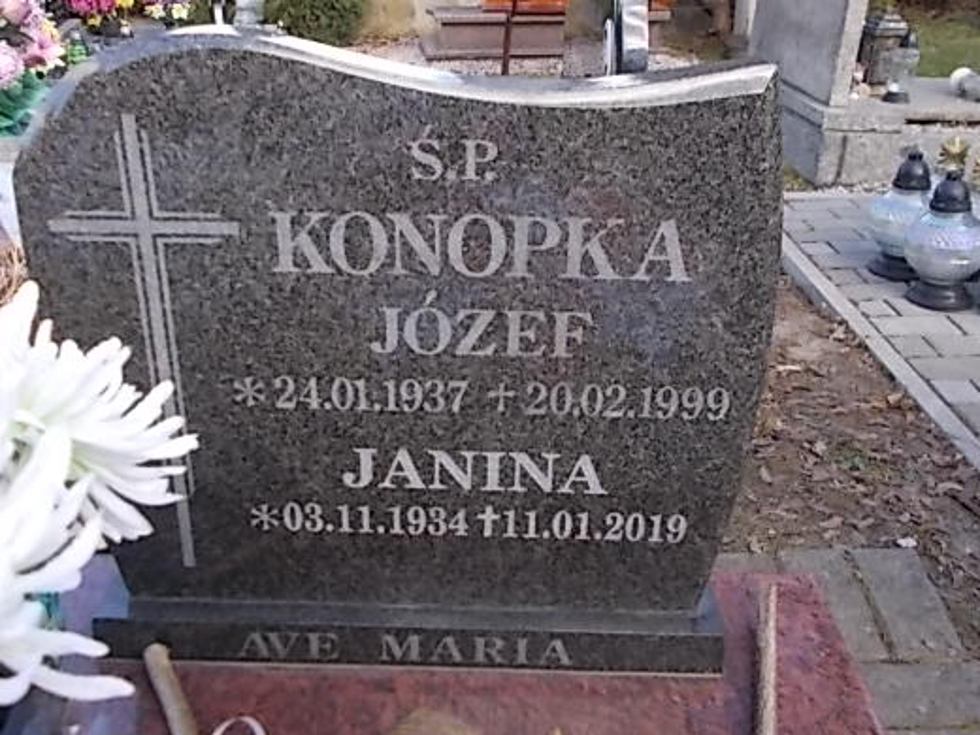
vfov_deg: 44.1
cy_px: 317
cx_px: 482
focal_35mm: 32
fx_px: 906
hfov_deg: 56.8
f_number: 3.2
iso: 80
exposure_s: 1/125
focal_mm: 4.6
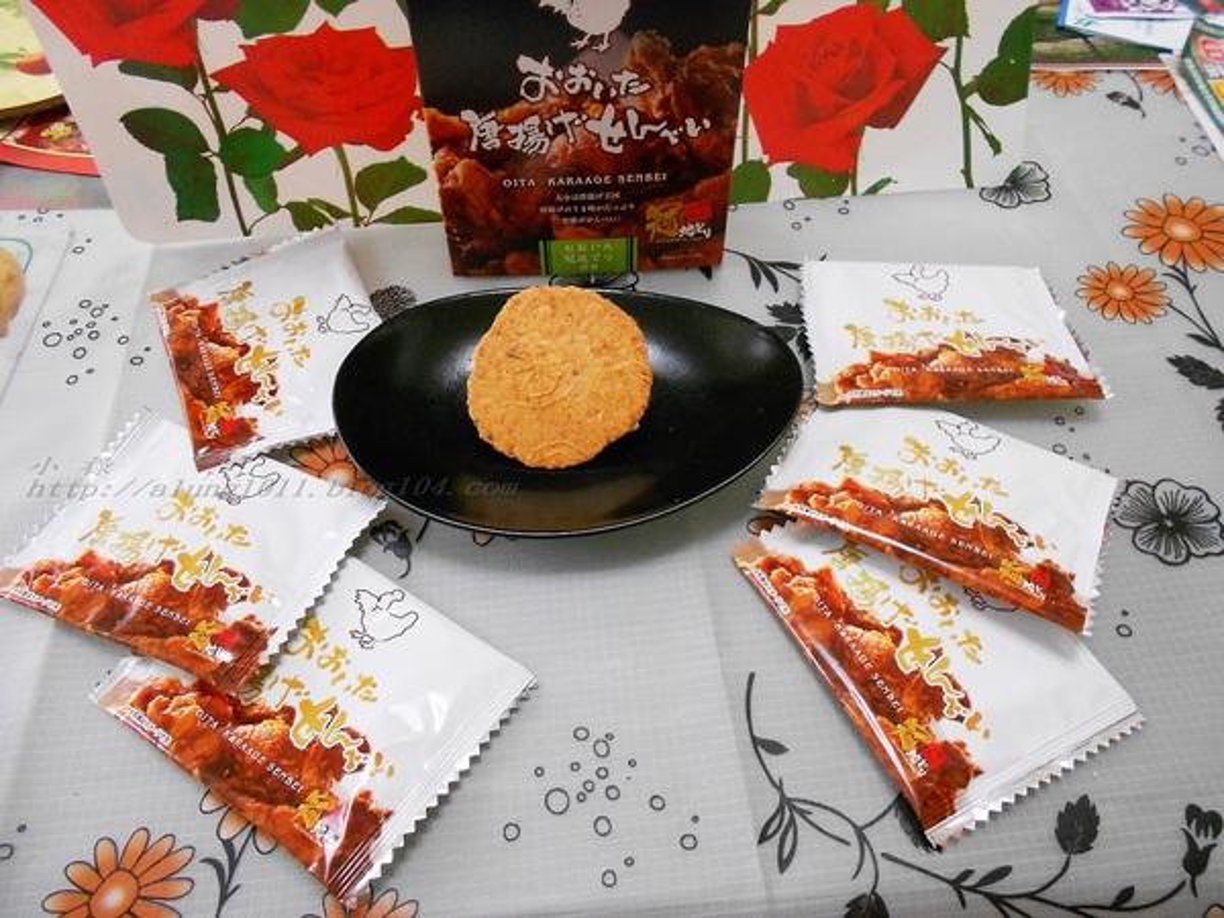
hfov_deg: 67.3
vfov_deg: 53.1
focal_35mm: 26
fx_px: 919
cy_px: 459
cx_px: 612
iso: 400
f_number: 3.2
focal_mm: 4.6
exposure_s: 1/10
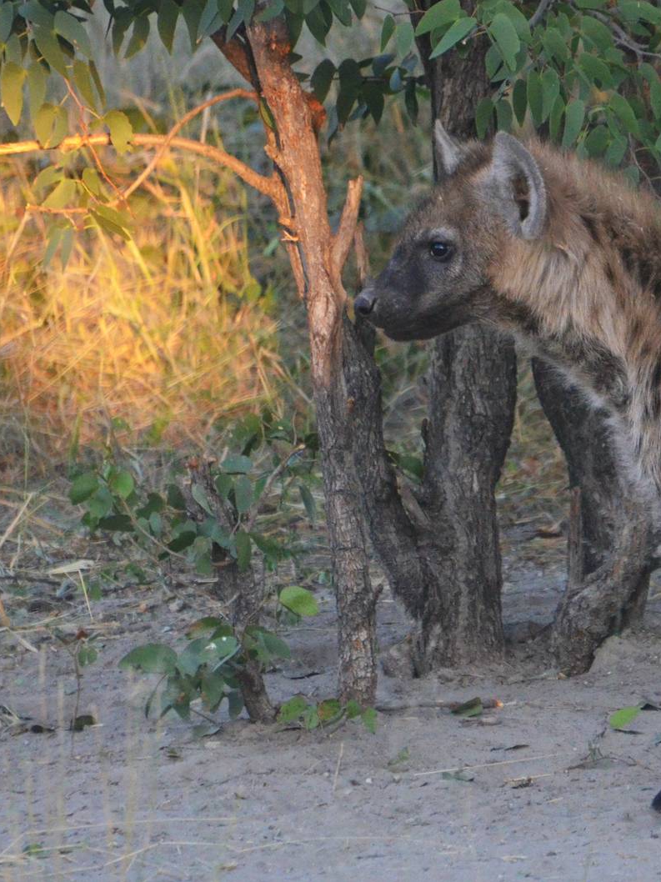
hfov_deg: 2.5
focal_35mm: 588
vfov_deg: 3.4
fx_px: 14977
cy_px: 441
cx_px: 650
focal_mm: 270
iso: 2500
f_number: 6.3
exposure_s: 1/640
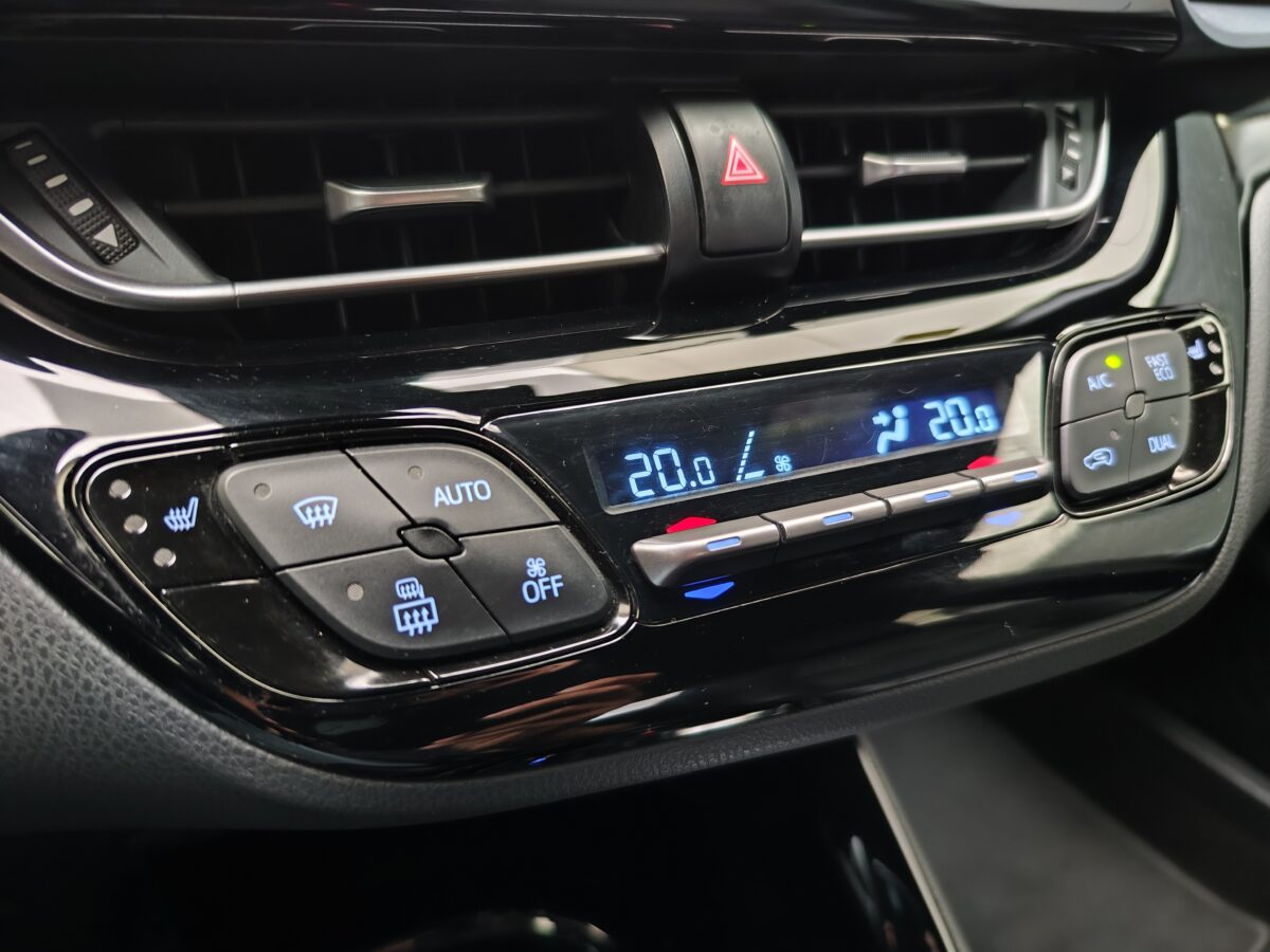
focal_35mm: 23
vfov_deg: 58.9
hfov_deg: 73.9
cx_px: 635
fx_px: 844
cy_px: 476
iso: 4134
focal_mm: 7.01
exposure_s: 1/20
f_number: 1.69
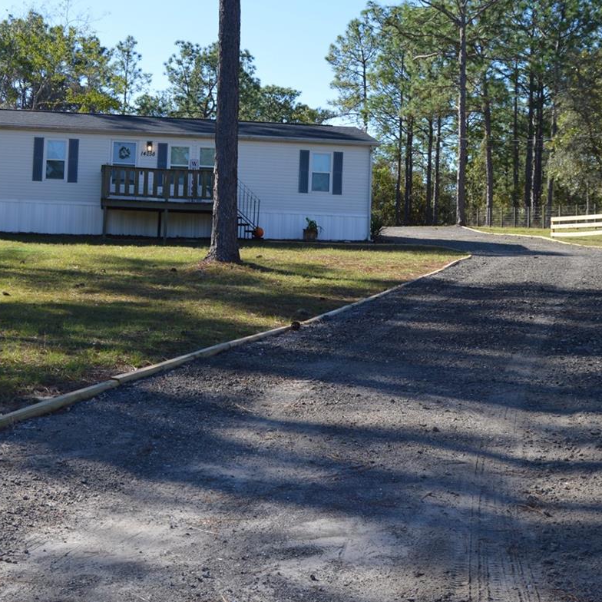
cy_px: 248
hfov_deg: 32.5
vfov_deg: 32.7
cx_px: 198
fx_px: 1023
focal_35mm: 52
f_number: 7.1
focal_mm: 20
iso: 100
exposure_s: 1/200
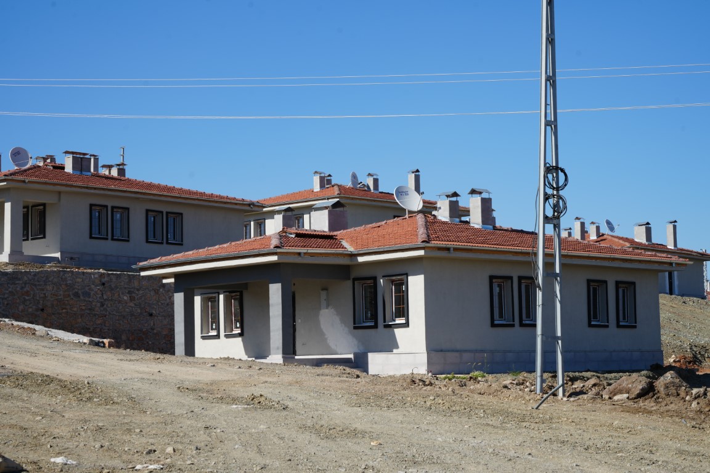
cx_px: 355
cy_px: 236
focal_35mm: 70
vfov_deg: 19.5
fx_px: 1380
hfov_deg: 28.8
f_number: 10
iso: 100
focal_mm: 70
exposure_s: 1/200
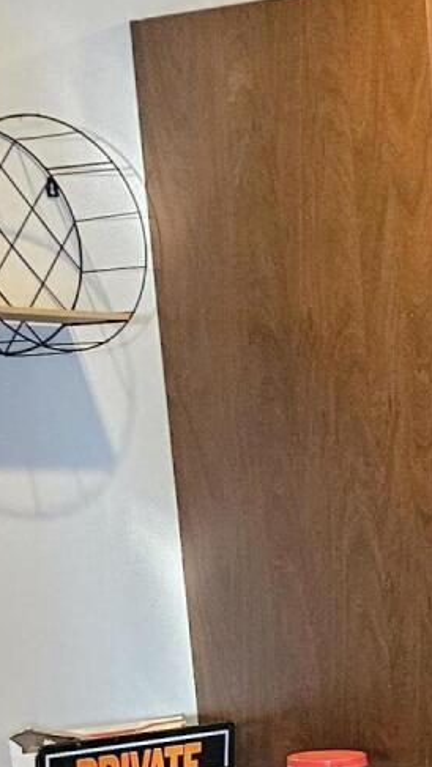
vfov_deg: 19.1
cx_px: 864
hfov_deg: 10.8
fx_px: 2097
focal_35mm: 103
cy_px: 1013
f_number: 1.8
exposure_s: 1/120
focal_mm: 5.4
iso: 640
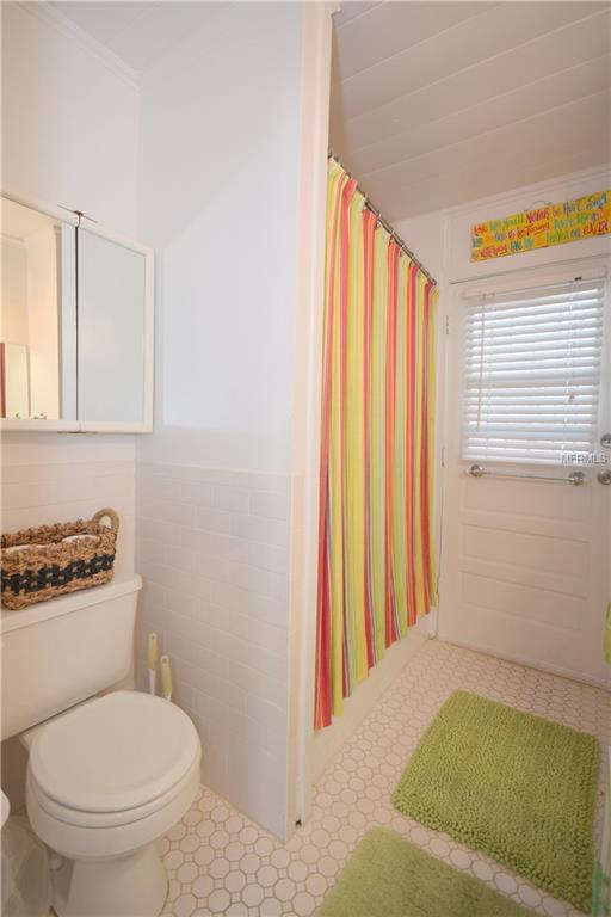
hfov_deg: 72.1
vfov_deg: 95.0
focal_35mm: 16
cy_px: 458
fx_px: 420
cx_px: 306
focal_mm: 11
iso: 800
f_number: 5
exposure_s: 1/100
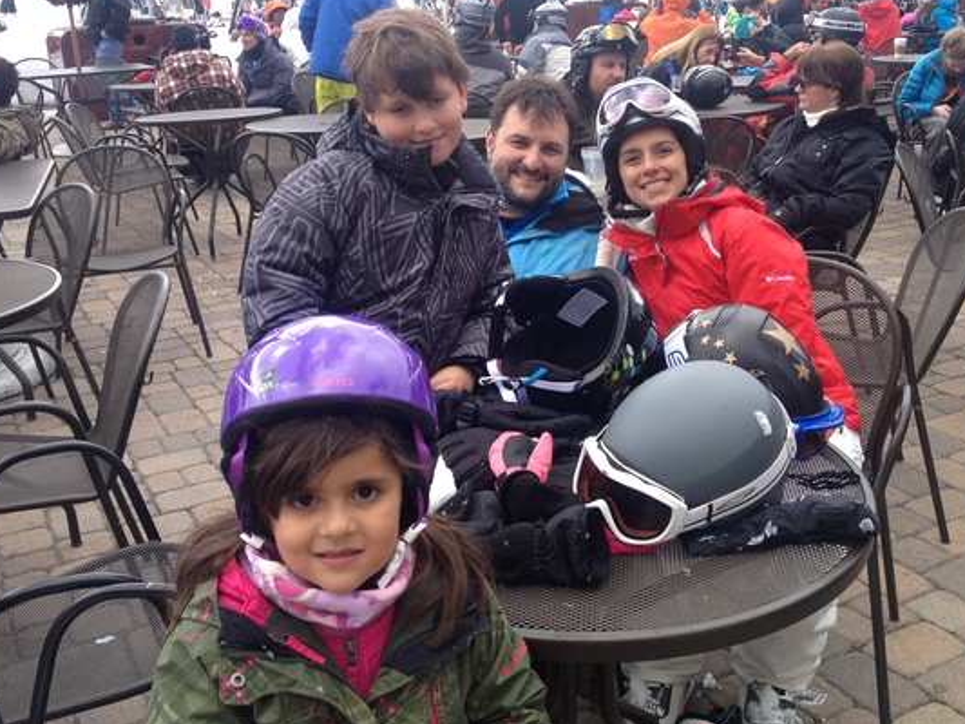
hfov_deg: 44.7
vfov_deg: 34.3
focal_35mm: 42
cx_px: 525
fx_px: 1171
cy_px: 299
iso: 50
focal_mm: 4.28
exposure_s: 1/310
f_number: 2.4
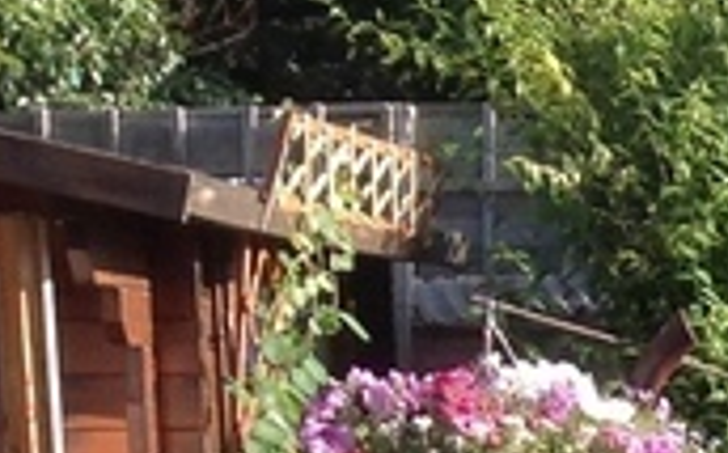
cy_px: 836
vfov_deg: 5.8
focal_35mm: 221
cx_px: 2137
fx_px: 4379
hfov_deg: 8.2
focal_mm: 4.28
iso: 50
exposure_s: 1/392
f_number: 2.4
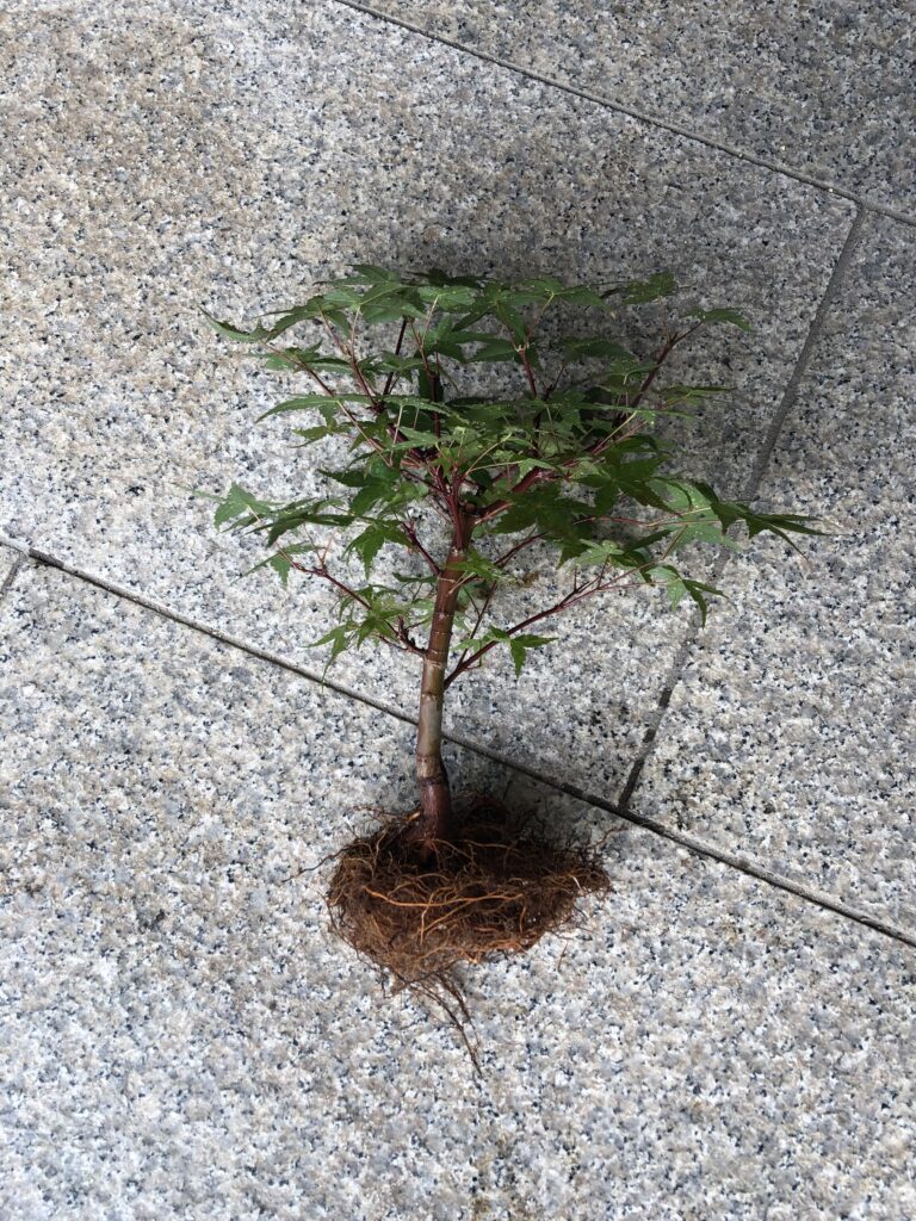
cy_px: 610
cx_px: 458
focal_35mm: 28
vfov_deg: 63.4
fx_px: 988
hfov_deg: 49.7
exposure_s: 1/196
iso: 20
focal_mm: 4
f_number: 1.8
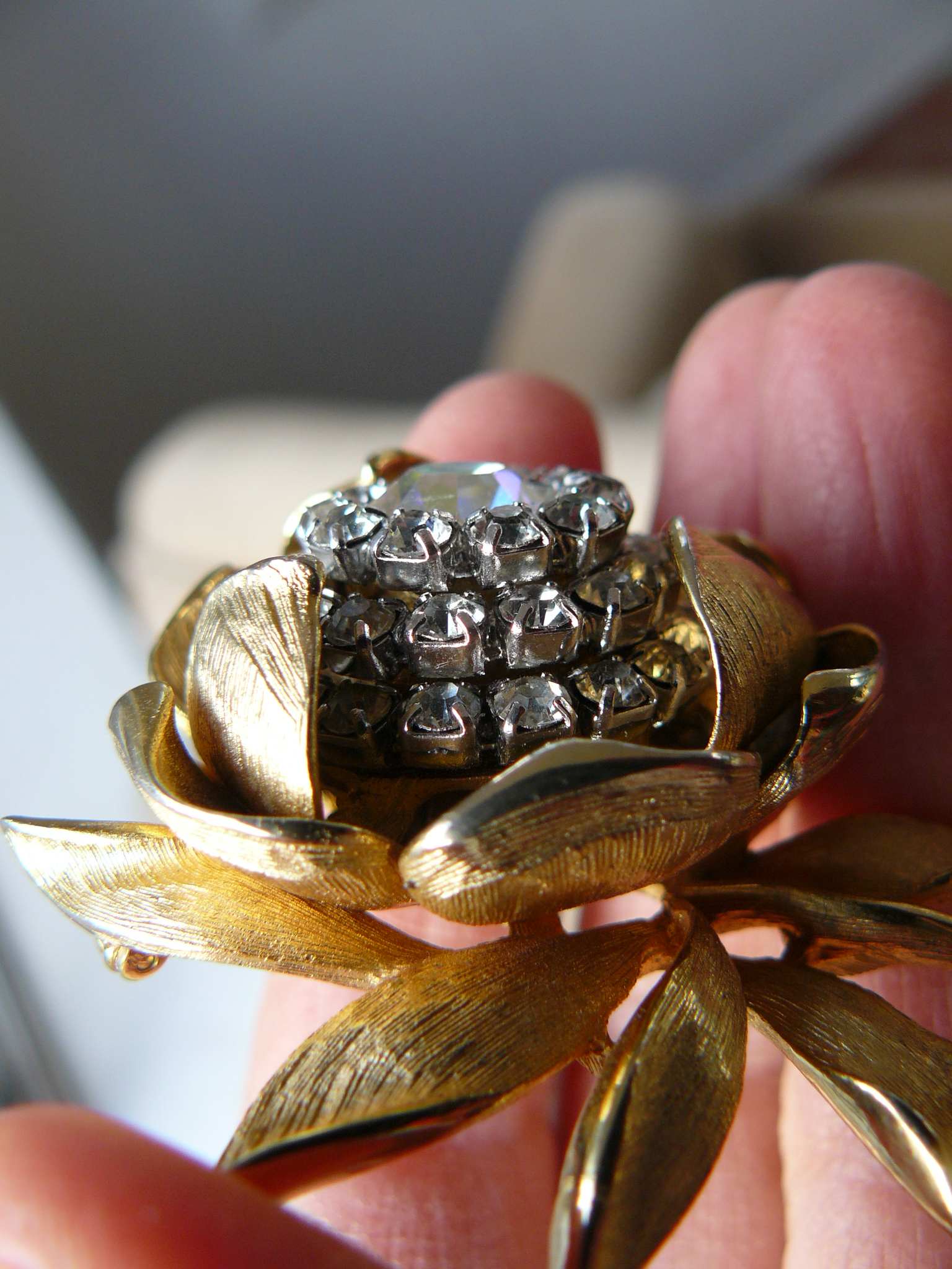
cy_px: 634
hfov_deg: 39.7
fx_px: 1320
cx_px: 476
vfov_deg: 51.4
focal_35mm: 36
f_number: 2.8
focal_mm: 6
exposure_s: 1/80
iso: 100
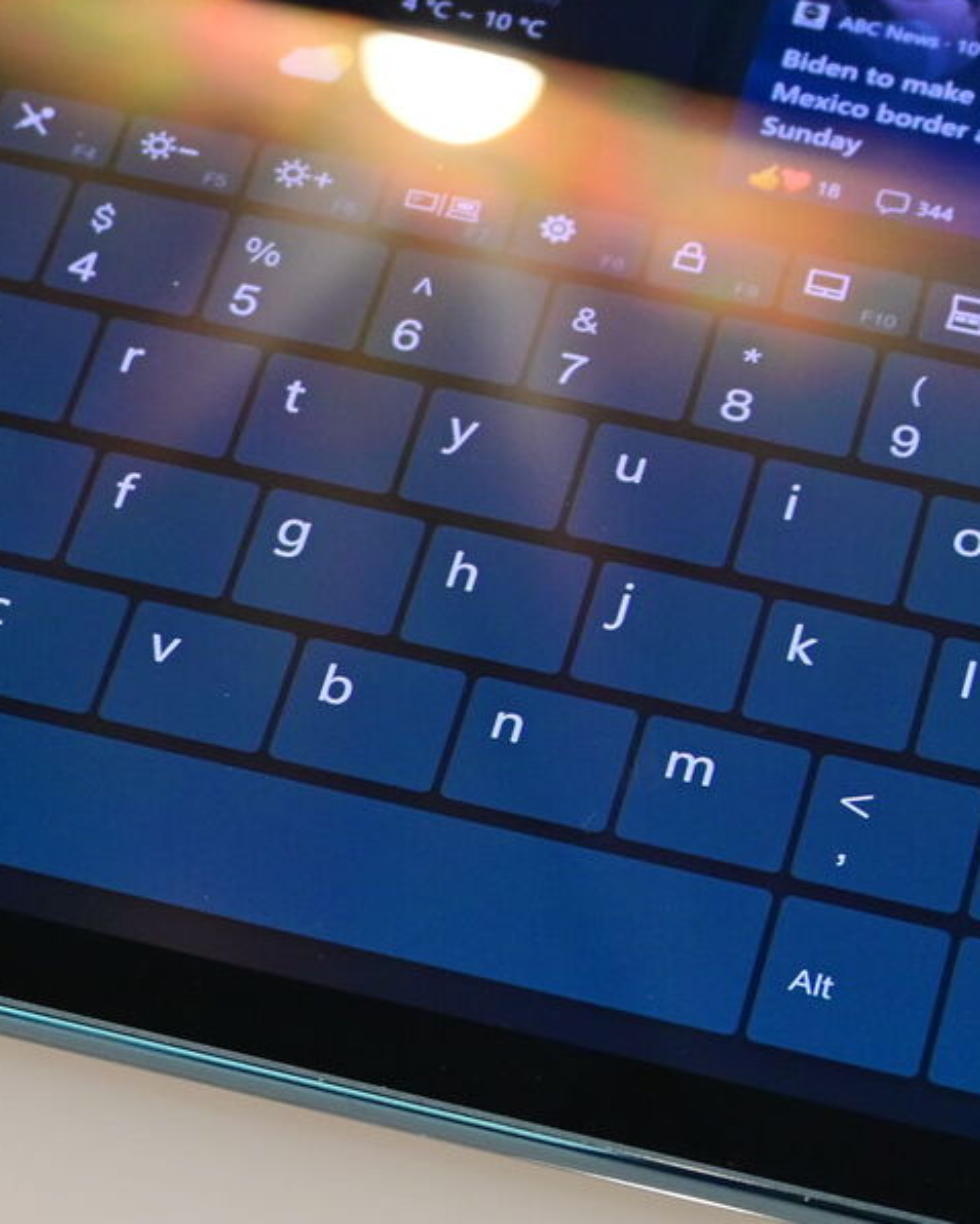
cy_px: 682
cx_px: 495
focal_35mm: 125
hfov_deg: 12.4
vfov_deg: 15.4
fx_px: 4522
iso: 360
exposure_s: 1/40
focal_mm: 27.5
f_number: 4.5
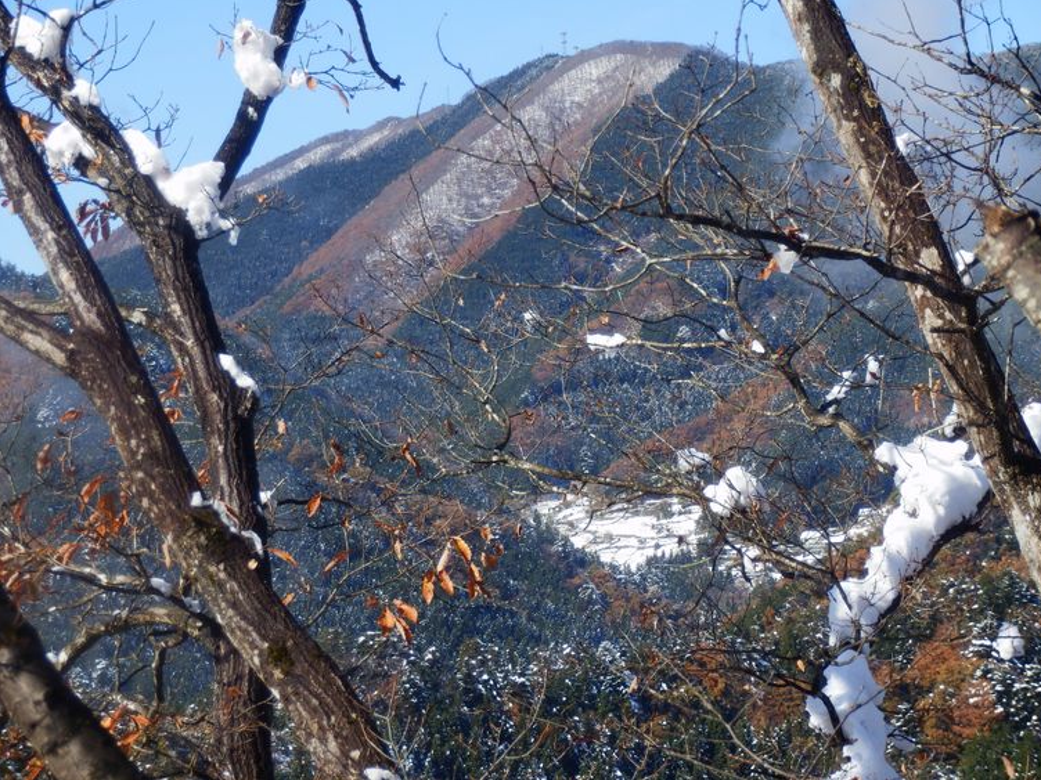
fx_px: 3970
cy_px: 366
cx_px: 530
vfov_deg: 11.2
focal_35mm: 132
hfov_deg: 14.9
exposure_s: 1/320
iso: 80
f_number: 5.7
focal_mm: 21.9
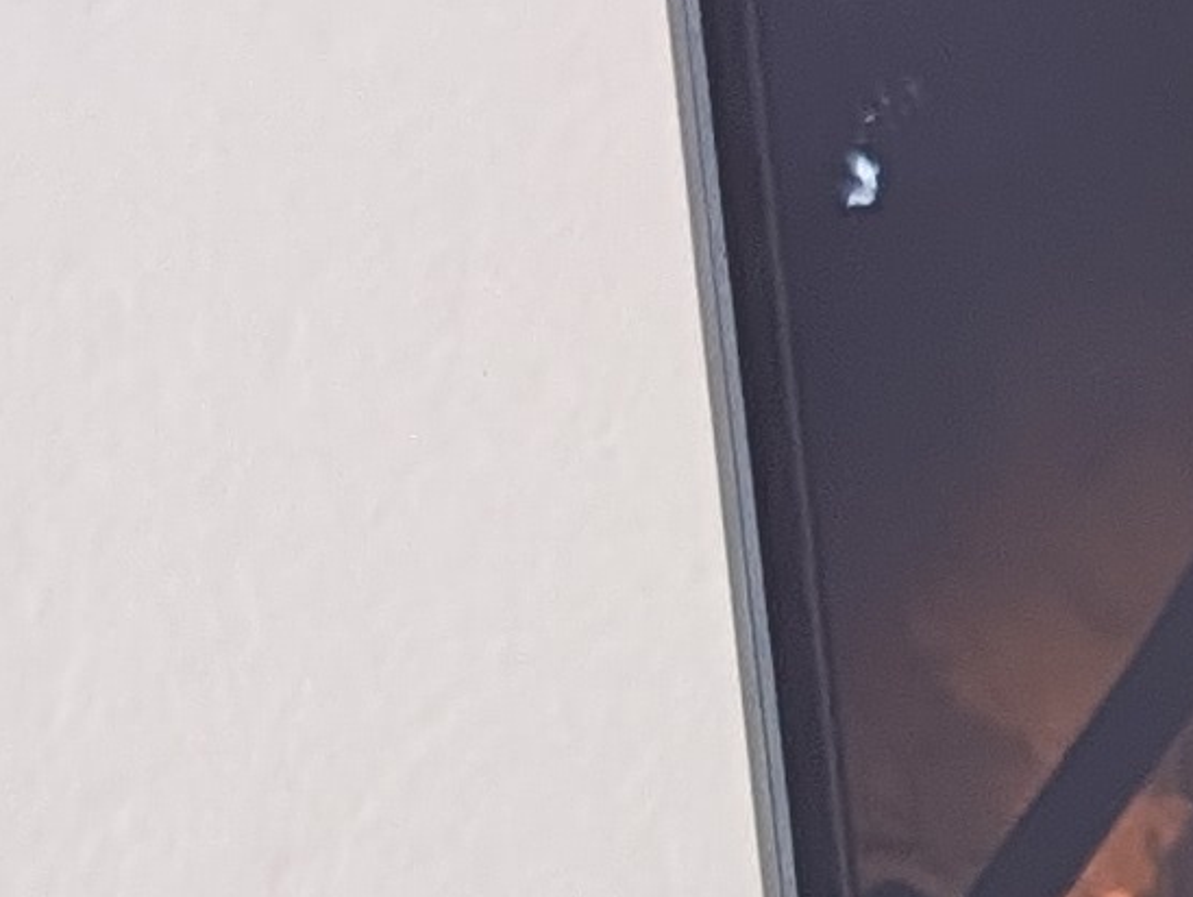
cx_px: 3740
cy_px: 1979
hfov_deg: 5.1
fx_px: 12590
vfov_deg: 4.0
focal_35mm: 365
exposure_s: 1/30
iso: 81
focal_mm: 6.9
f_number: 1.68
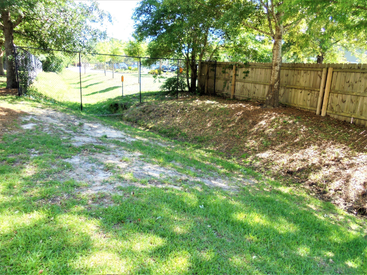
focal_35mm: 26
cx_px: 184
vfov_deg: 53.1
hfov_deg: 67.3
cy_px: 138
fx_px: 276
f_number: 3.5
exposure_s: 1/100
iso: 100
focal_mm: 4.6
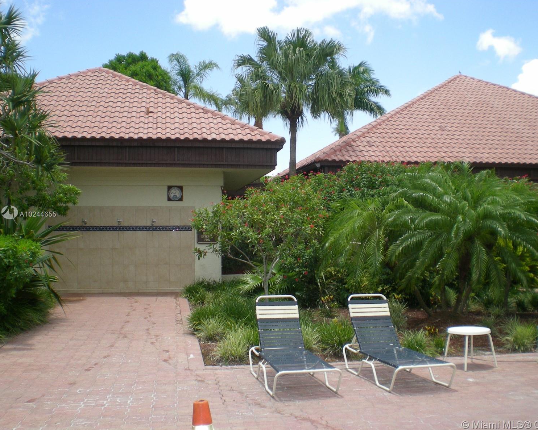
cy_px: 215
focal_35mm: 40
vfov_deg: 37.3
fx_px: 637
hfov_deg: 45.8
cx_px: 289
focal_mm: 6.3
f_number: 4.6
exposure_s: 1/312
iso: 77
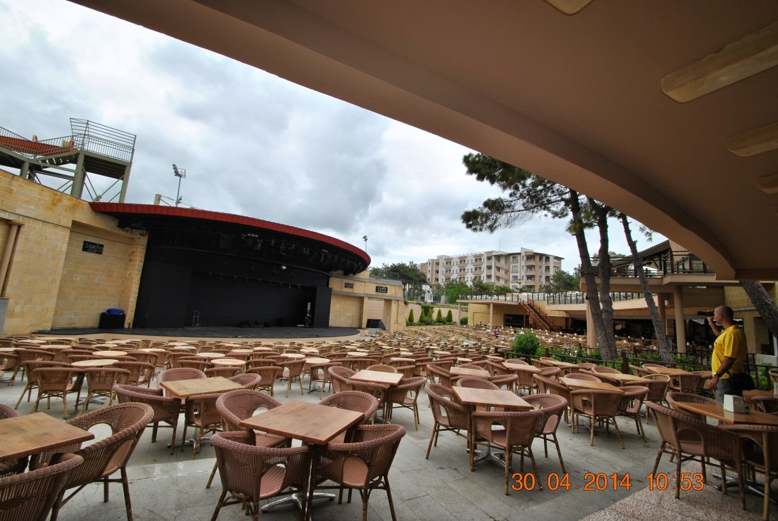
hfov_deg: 100.3
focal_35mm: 15
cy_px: 260
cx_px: 389
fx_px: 325
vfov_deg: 77.5
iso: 100
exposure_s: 1/200
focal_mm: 10
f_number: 6.3
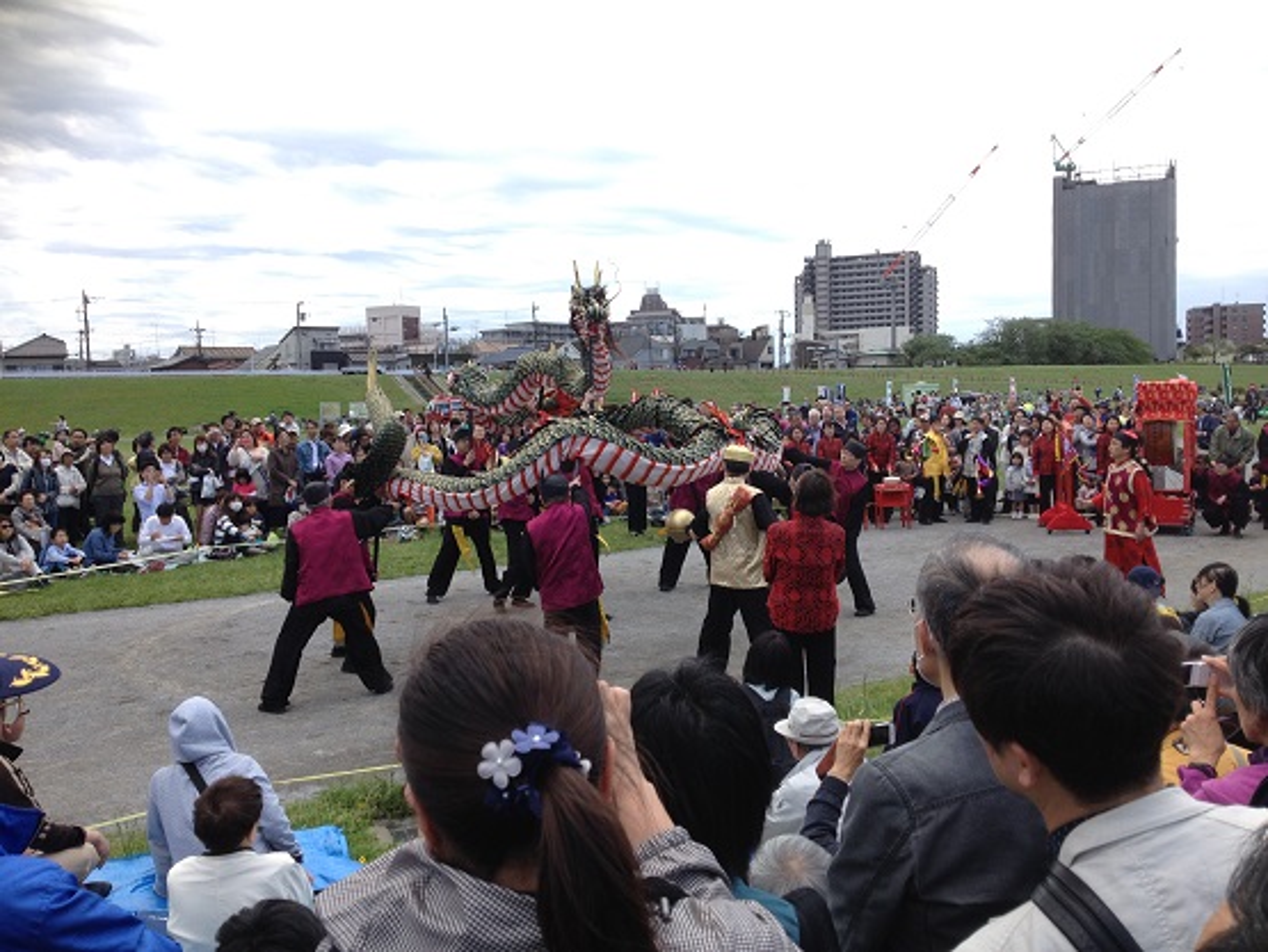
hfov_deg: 52.6
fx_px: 1283
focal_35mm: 35
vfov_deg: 40.7
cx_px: 634
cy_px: 476
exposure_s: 1/1004
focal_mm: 4.28
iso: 50
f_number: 2.4
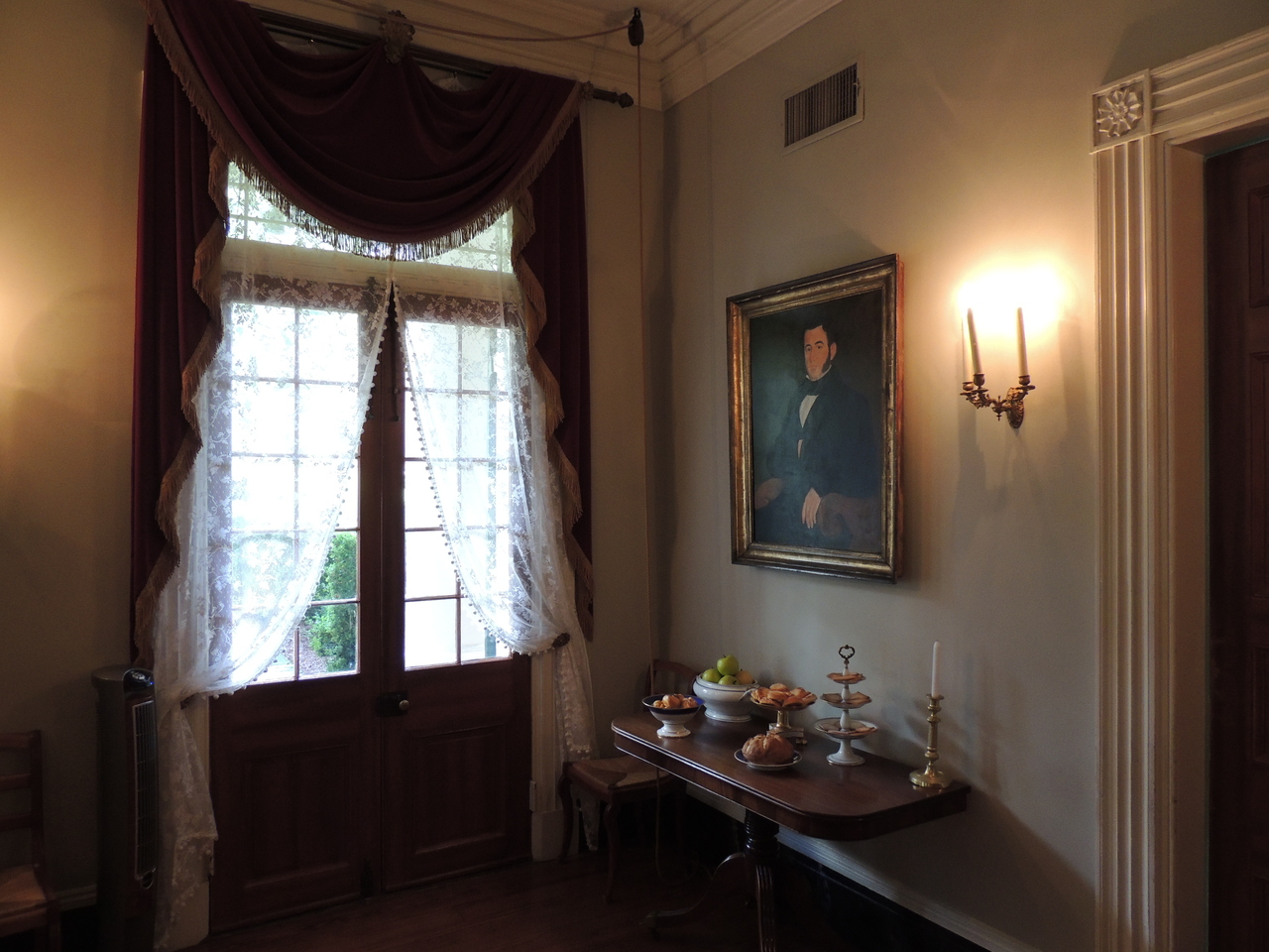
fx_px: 880
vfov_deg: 56.8
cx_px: 634
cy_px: 476
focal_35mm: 24
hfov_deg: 71.6
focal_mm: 4.3
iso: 360
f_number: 3
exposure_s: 1/30
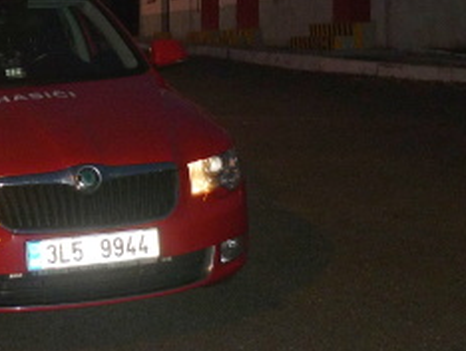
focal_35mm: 94
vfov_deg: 15.7
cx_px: 63
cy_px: 84
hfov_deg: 20.5
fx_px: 1267
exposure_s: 1/8
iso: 125
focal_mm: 5.5
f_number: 2.8
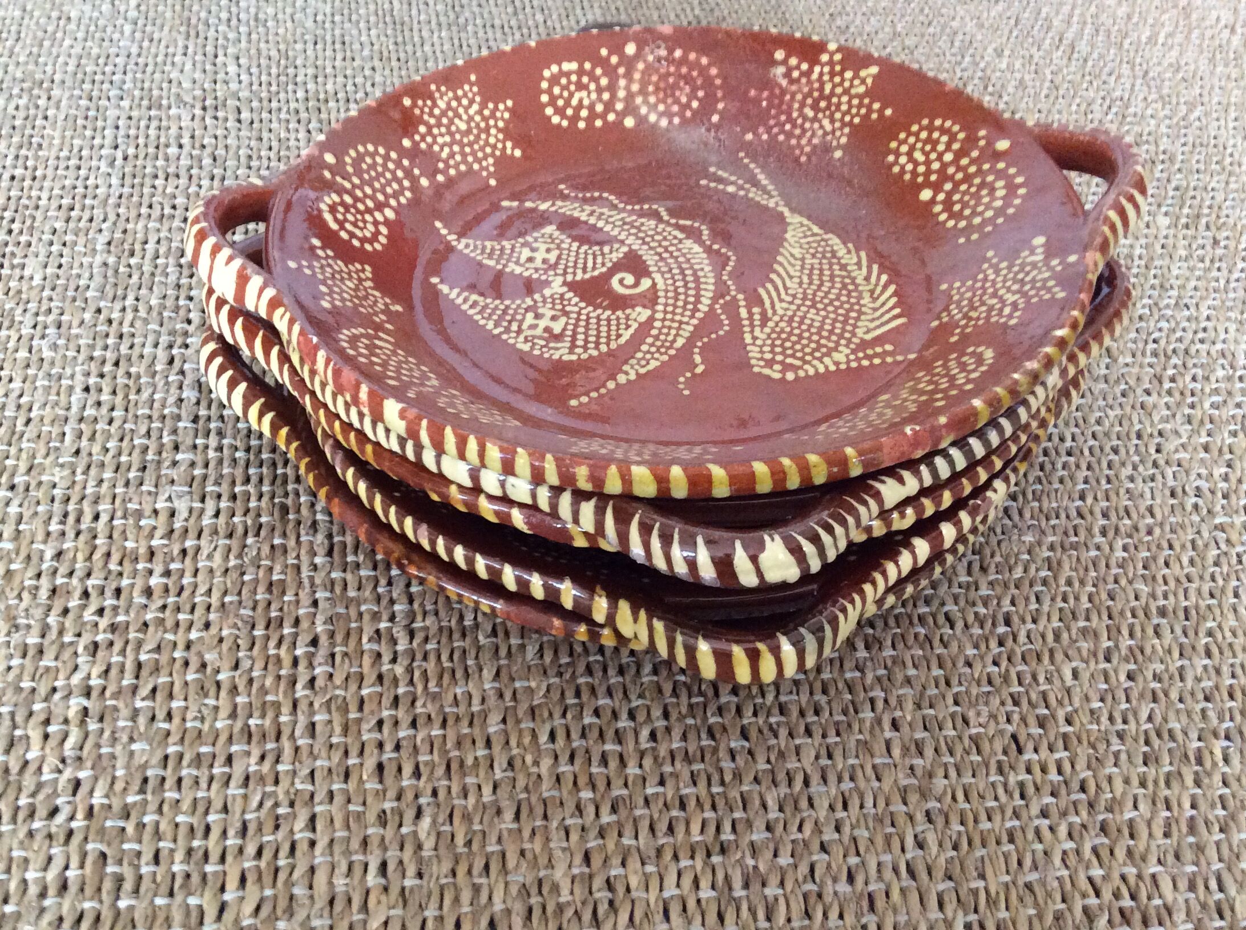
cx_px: 602
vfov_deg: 37.6
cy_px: 497
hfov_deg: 49.0
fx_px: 1366
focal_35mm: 38
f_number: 2.4
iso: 320
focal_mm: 3.3
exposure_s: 1/24
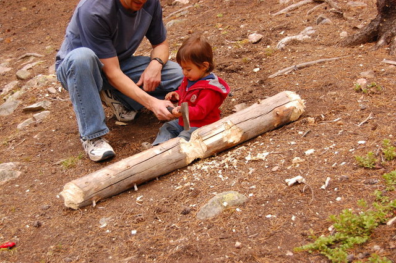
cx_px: 198
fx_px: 627
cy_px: 132
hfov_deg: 35.1
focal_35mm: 57
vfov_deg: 23.8
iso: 400
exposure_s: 1/125
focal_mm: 38
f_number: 5.6
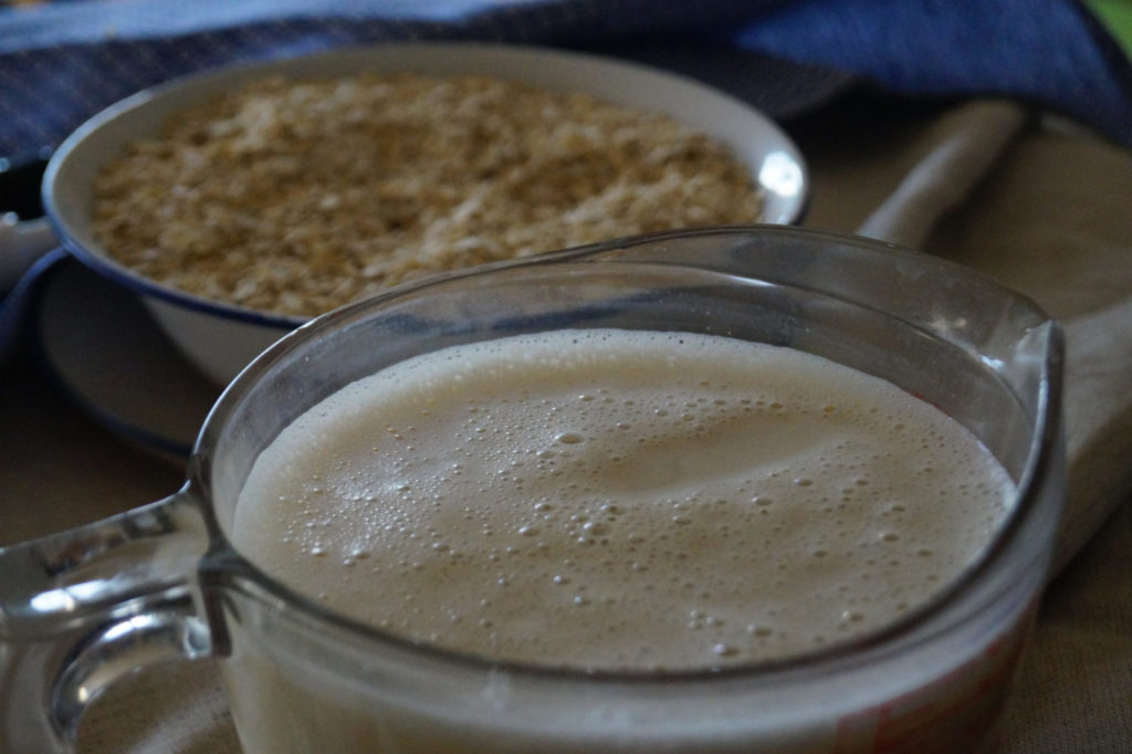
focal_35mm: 75
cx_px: 566
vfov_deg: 18.2
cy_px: 377
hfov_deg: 27.0
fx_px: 2357
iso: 3200
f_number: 5.6
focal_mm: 50
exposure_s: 1/80
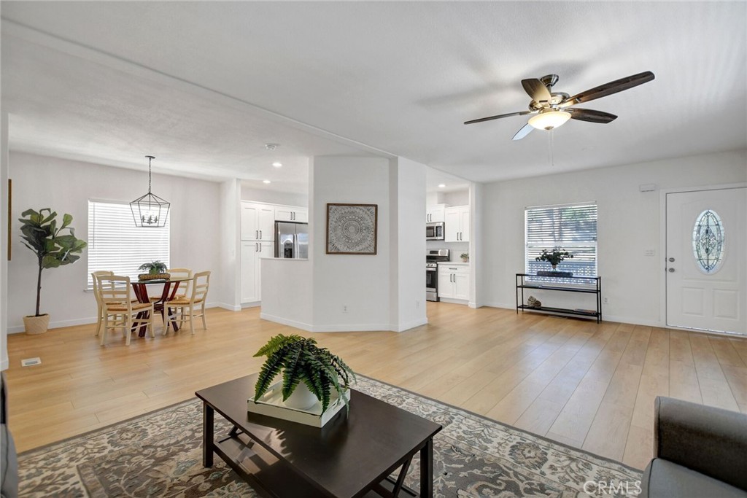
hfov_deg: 100.4
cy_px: 249
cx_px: 374
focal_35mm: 15
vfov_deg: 77.3
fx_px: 311
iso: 400
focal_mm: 10
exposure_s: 1/100
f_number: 5
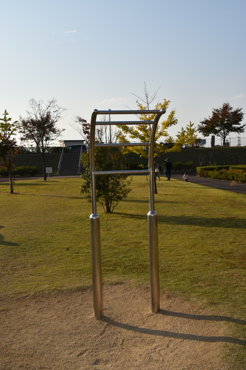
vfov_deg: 49.6
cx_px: 123
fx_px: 400
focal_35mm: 39
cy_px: 185
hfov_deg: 34.2
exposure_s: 1/200
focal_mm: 26
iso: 100
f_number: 11
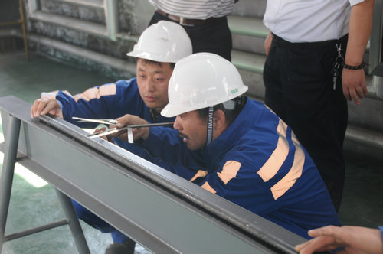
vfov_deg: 18.1
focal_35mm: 75
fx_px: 797
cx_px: 192
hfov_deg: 27.0
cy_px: 127
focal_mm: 50
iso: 360
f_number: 4.8
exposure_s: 1/30
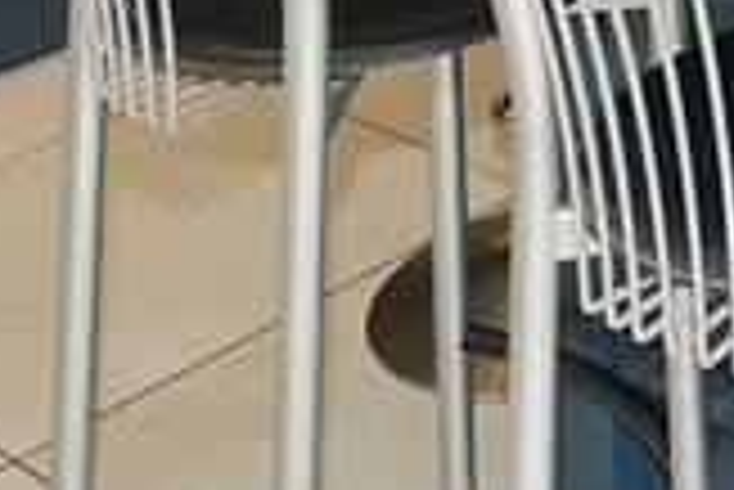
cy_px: -937
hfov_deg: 19.4
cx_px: 1045
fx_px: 1918
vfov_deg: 10.6
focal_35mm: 94
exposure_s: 1/80
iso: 200
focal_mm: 10
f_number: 4.5
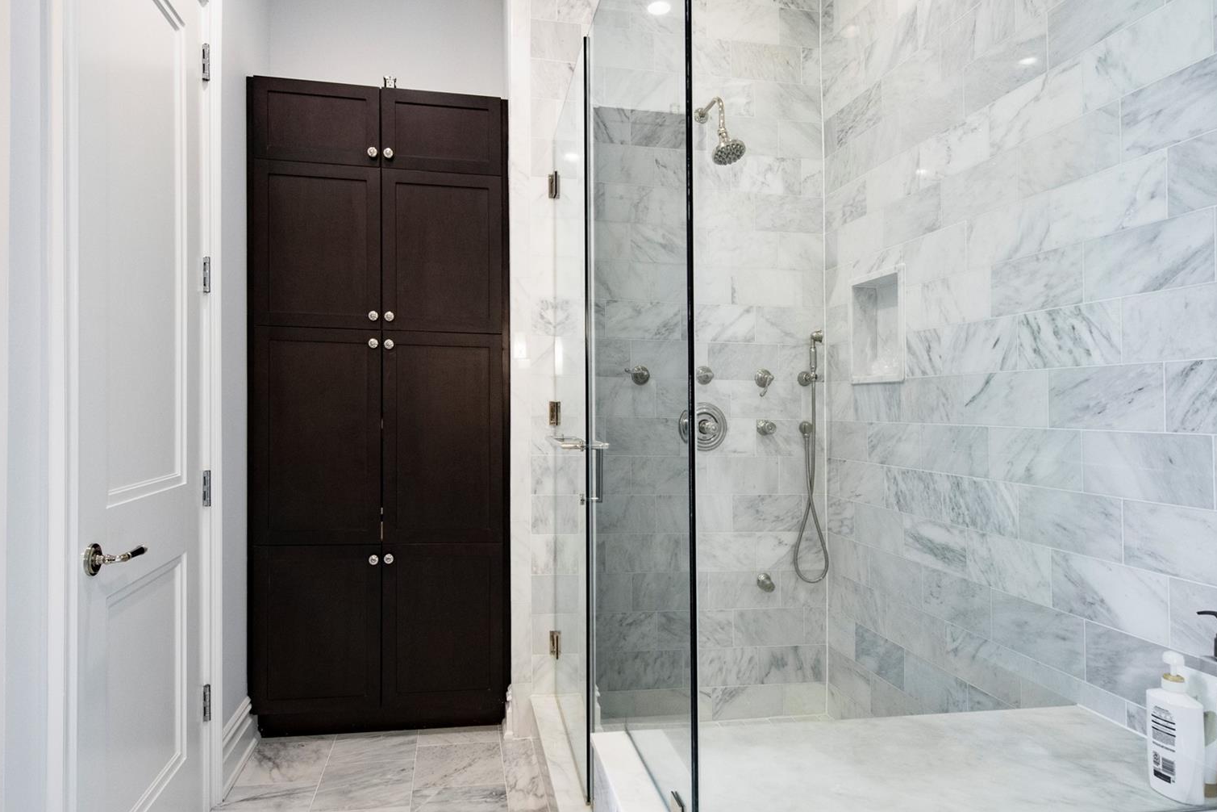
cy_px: 331
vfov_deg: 64.0
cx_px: 622
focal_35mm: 19
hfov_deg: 86.9
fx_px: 642
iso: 640
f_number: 8
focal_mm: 14
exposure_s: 1/15
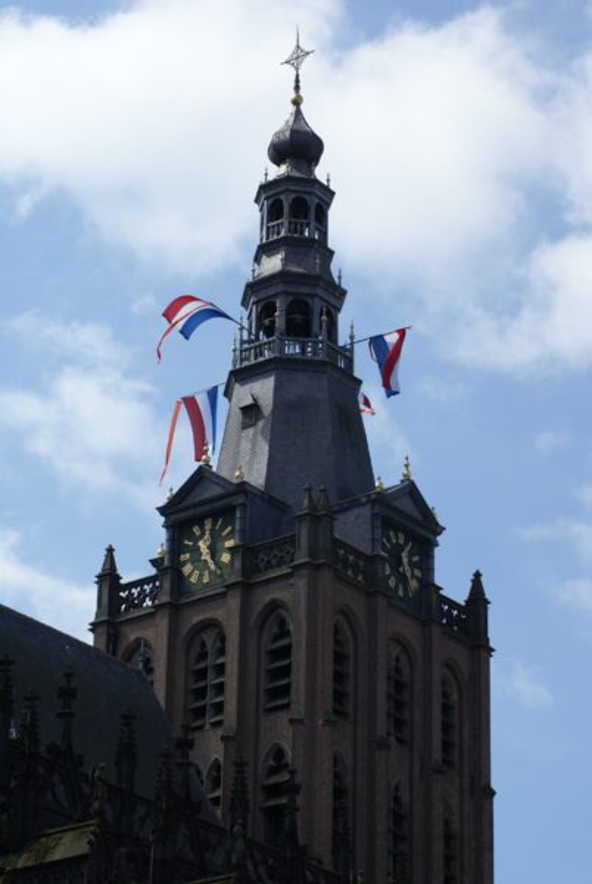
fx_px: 2581
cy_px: 442
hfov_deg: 13.1
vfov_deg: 19.4
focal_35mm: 105
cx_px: 296
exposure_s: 1/200
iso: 100
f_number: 10
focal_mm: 70
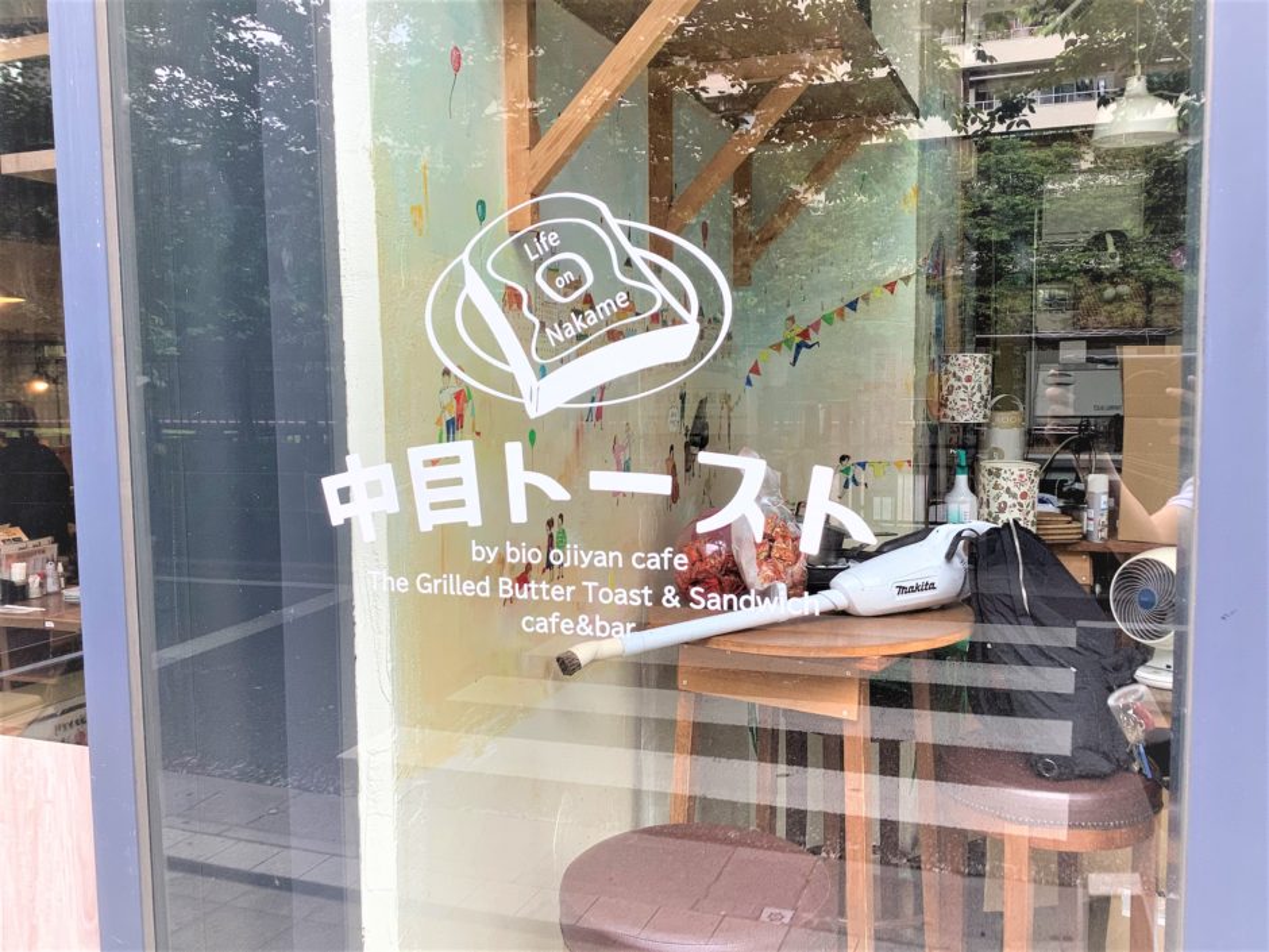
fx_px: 1136
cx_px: 634
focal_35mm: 31
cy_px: 476
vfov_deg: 45.4
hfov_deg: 58.4
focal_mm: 3.3
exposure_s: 1/100
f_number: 2.4
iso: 32
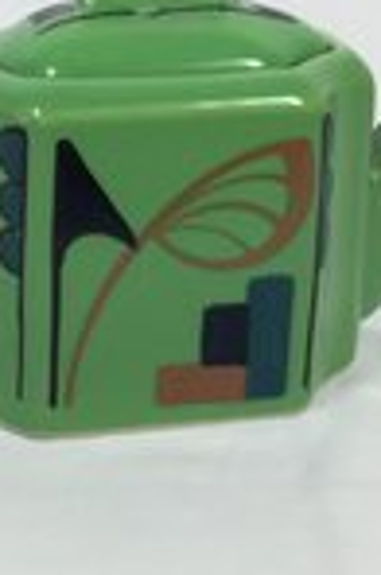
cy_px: 239
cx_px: 165
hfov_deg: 19.4
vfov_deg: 28.9
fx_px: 1116
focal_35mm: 70
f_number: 2.2
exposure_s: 1/120
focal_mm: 4.15
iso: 50
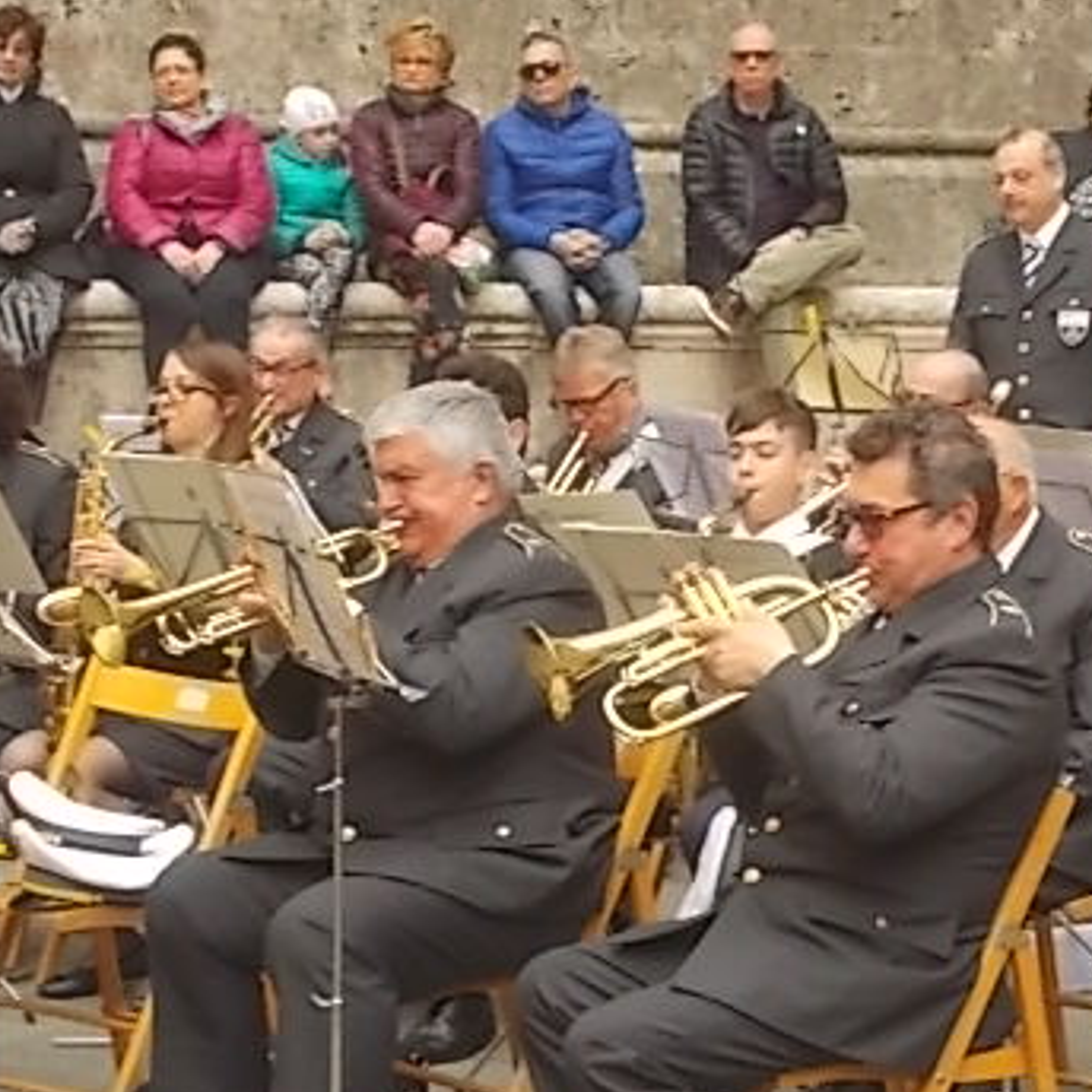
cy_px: 654
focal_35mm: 125
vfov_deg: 13.9
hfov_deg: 13.9
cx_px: 886
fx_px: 4461
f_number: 5.8
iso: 160
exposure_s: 1/60
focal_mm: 13.5
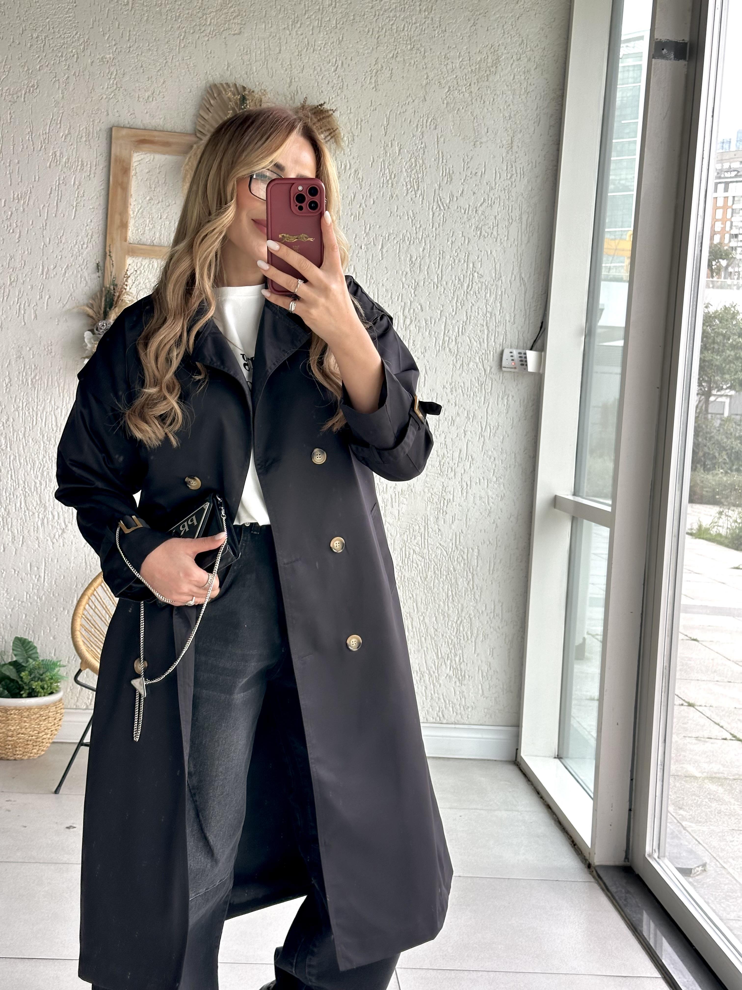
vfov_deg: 39.7
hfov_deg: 30.3
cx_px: 371
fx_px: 1372
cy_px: 495
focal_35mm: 48
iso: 64
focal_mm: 6.86
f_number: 1.78
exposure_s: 1/179
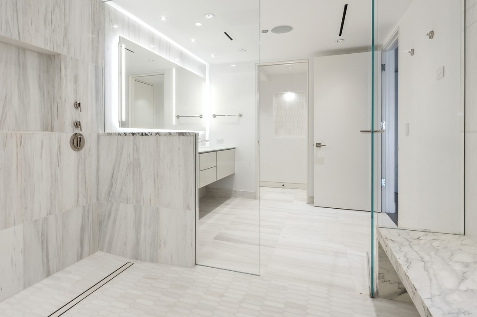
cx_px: 208
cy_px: 139
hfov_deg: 80.9
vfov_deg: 59.2
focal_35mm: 21
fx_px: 278
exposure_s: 1/40
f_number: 8
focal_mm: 14
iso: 400
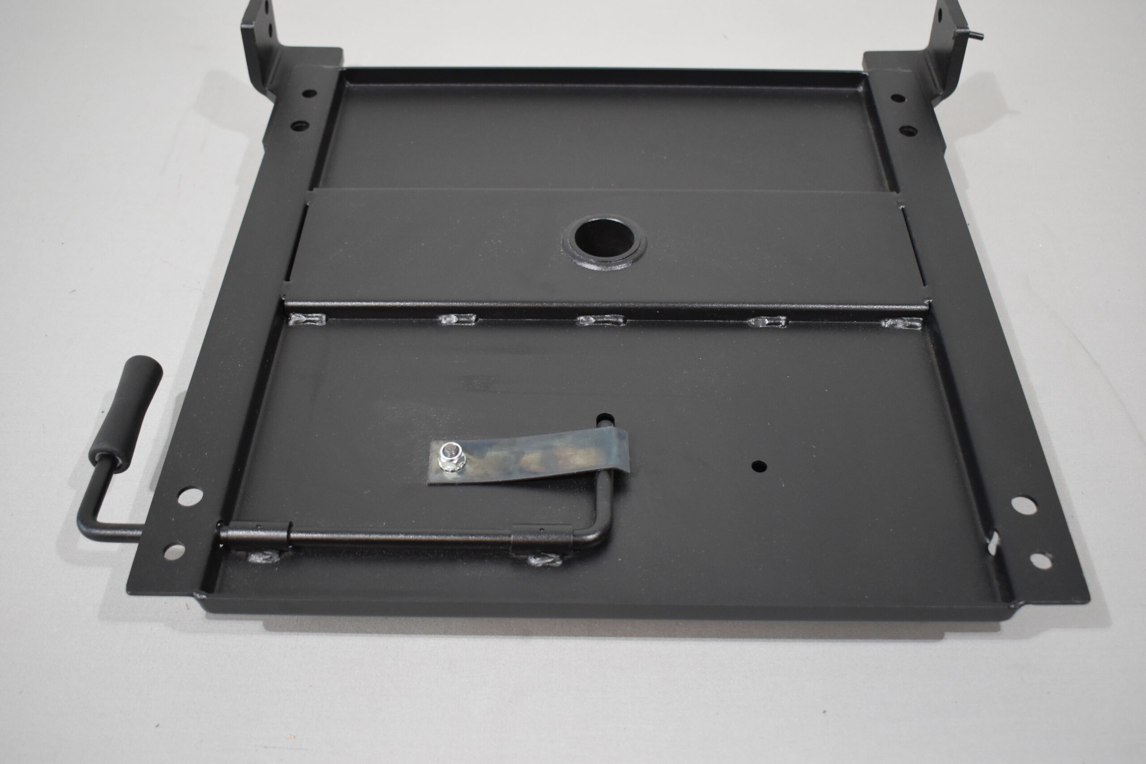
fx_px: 1146
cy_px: 382
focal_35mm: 36
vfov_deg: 36.9
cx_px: 573
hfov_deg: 53.1
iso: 900
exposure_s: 1/125
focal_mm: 24
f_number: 4
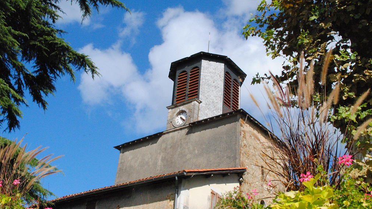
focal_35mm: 51
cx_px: 185
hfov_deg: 40.6
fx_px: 503
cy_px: 104
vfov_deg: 23.5
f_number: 18
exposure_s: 1/1250
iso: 1600
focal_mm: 32
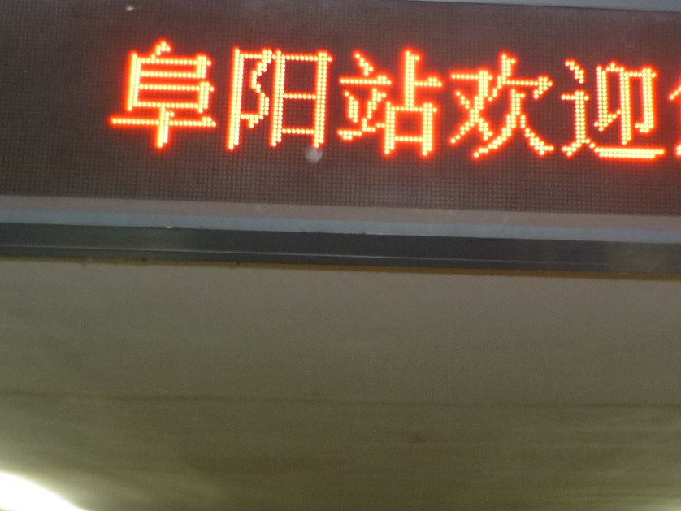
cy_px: 190
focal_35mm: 63
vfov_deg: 23.2
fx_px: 1240
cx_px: 436
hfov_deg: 30.6
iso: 160
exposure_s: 1/8
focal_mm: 5.5
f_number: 2.8
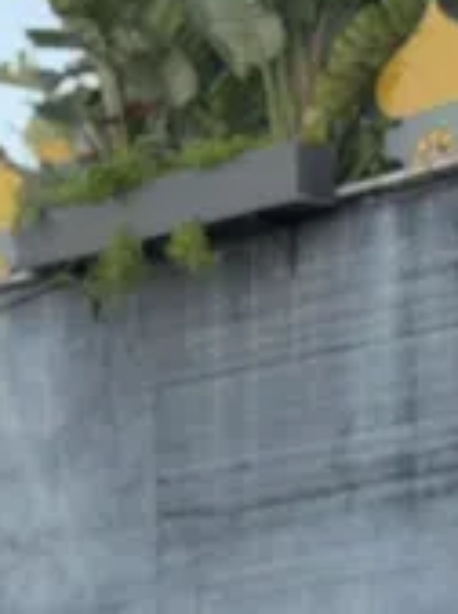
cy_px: 1021
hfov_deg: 6.9
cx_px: -491
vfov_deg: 9.3
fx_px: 3630
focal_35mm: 205
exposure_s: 1/177
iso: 80
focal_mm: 6.76
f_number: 1.78
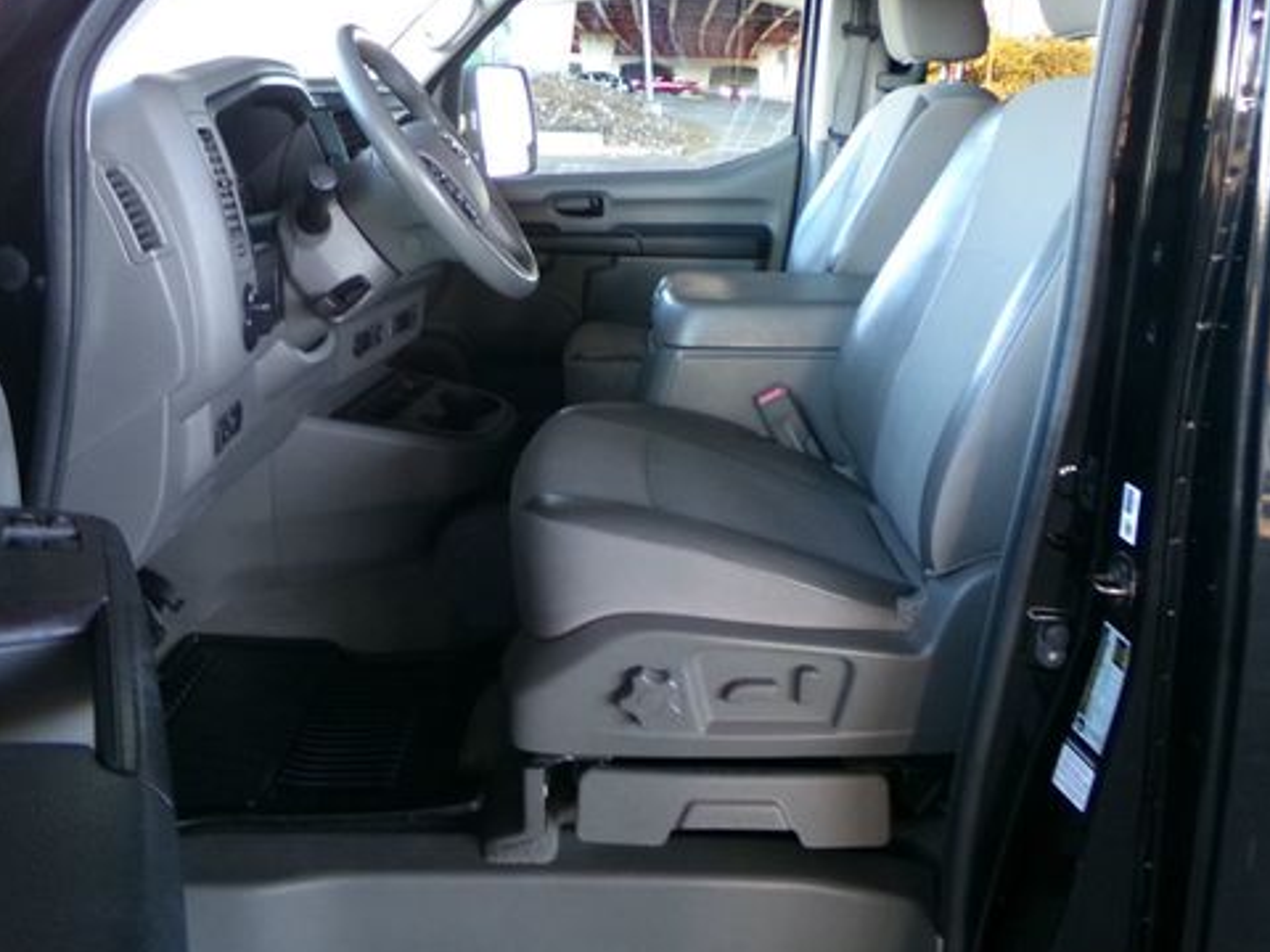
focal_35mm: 32
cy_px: 346
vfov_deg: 43.7
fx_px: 1174
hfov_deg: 56.8
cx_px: 624
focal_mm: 4.3
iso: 200
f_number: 3.7
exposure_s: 1/20
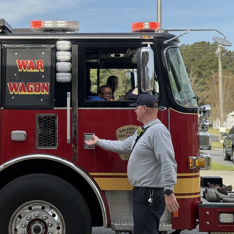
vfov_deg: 23.9
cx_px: 85
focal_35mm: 72
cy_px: 87
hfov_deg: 23.9
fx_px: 551
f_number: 1.78
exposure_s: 1/1575
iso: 64
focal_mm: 6.76
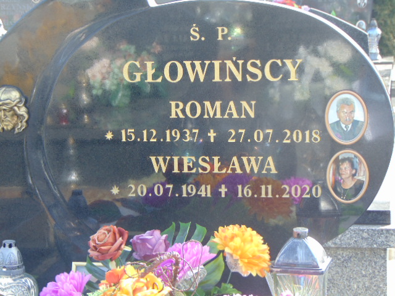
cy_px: 148
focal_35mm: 108
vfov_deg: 13.7
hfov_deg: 18.2
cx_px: 198
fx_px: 1232
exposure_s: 1/80
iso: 80
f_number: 3.9
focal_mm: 19.4
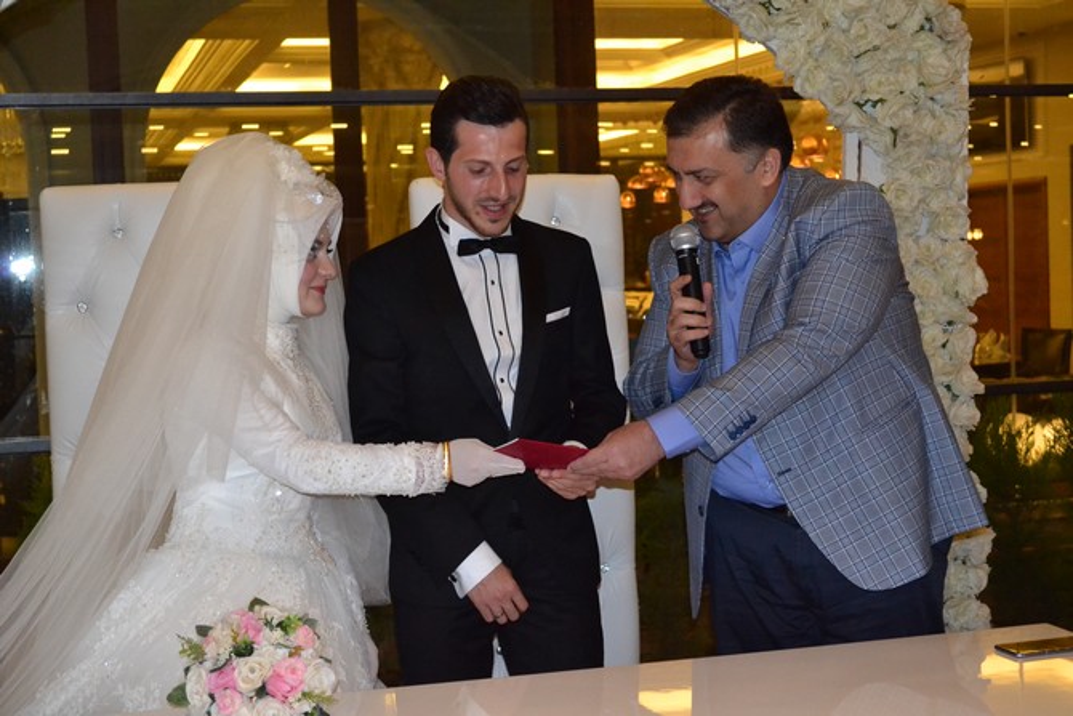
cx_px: 536
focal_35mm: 60
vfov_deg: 22.6
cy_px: 358
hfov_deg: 33.4
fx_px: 1789
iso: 3200
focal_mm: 40
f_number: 5.3
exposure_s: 1/60
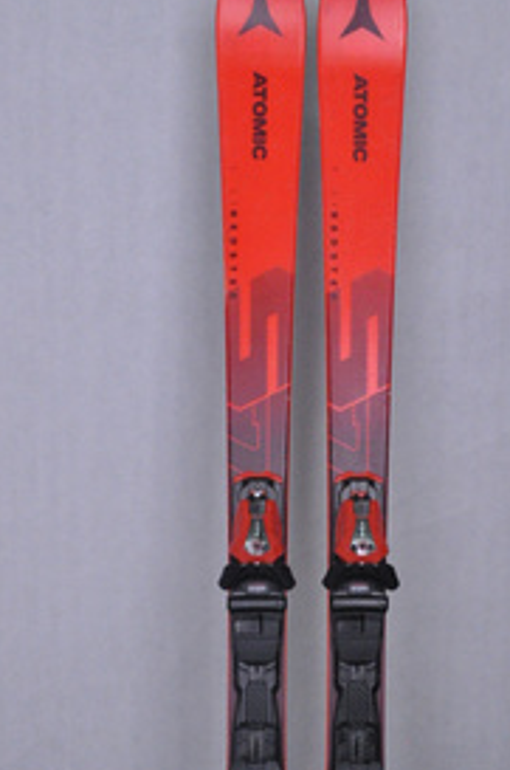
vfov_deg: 31.9
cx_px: 303
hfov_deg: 21.9
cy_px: 589
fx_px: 1319
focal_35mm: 62
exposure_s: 1/125
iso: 3200
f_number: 9.5
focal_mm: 25
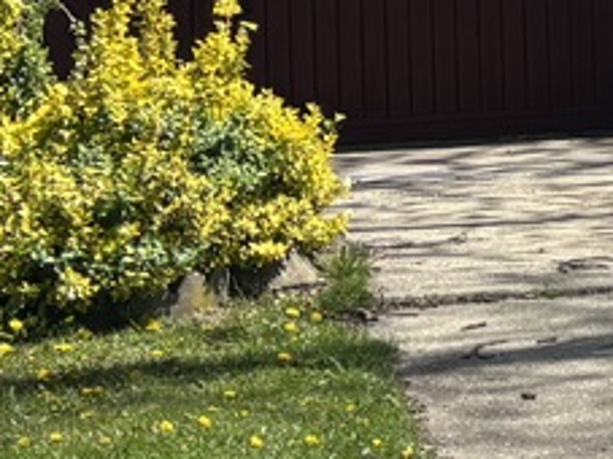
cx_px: 1510
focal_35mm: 165
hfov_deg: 10.3
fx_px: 2920
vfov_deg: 8.8
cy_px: -211
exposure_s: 1/2513
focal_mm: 5.96
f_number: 1.6
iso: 50
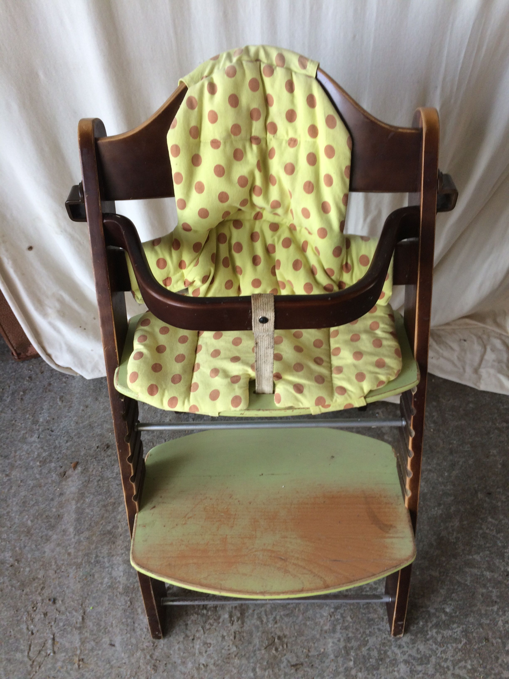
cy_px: 340
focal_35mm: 29
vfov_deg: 61.7
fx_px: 569
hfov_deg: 48.2
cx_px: 254
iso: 64
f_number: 2.2
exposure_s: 1/100
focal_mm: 4.15
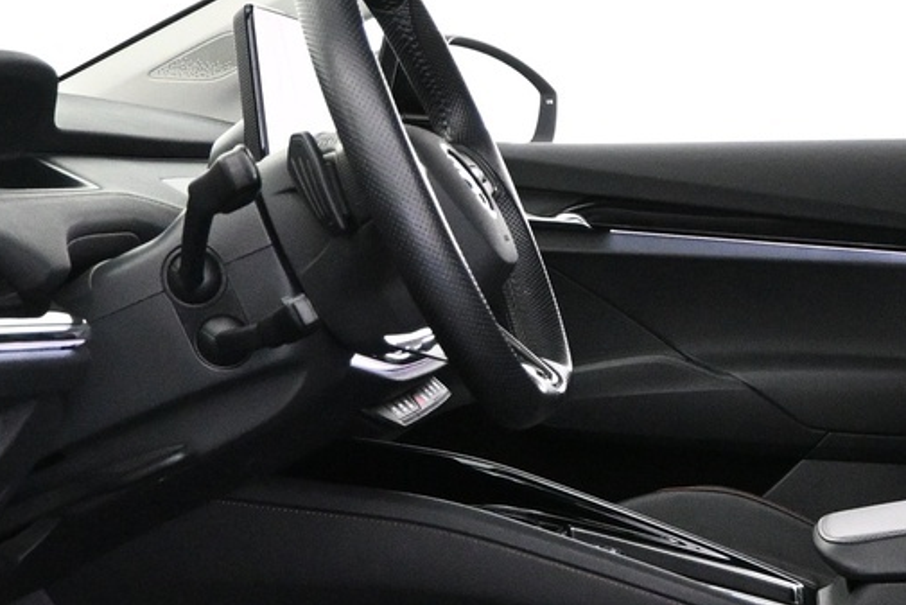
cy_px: 284
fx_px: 1938
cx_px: 827
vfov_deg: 17.7
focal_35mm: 77
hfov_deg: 25.4
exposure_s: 1/50
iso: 4000
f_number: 3.5
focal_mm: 16
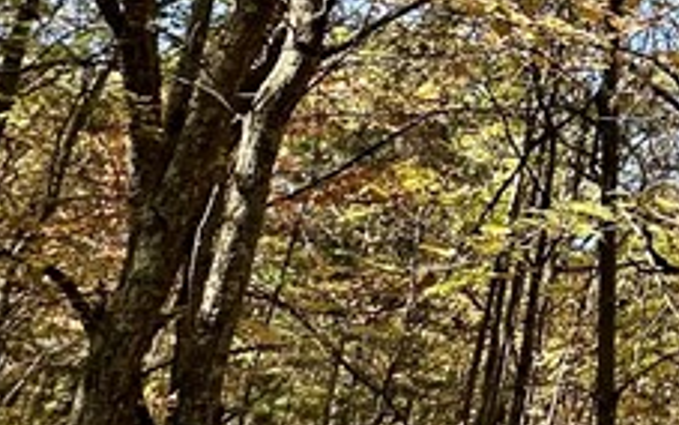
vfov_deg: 19.1
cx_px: 1185
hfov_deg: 21.5
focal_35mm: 67
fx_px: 1240
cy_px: 33
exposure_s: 1/425
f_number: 2.2
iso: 40
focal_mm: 2.22
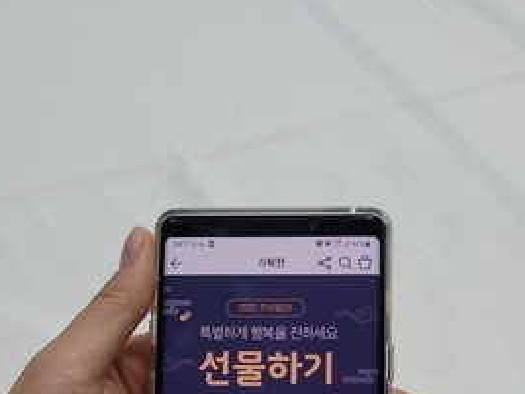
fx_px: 849
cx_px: 284
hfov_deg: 34.3
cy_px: 418
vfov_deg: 24.6
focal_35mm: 56
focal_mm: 7
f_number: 1.8
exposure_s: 1/120
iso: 64
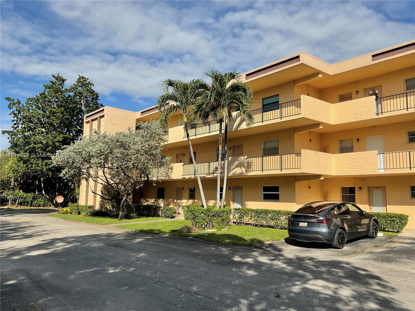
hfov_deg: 61.7
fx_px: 348
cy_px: 156
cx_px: 208
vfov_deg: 48.2
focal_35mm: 29
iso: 16
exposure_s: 1/2141
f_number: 1.8
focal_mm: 3
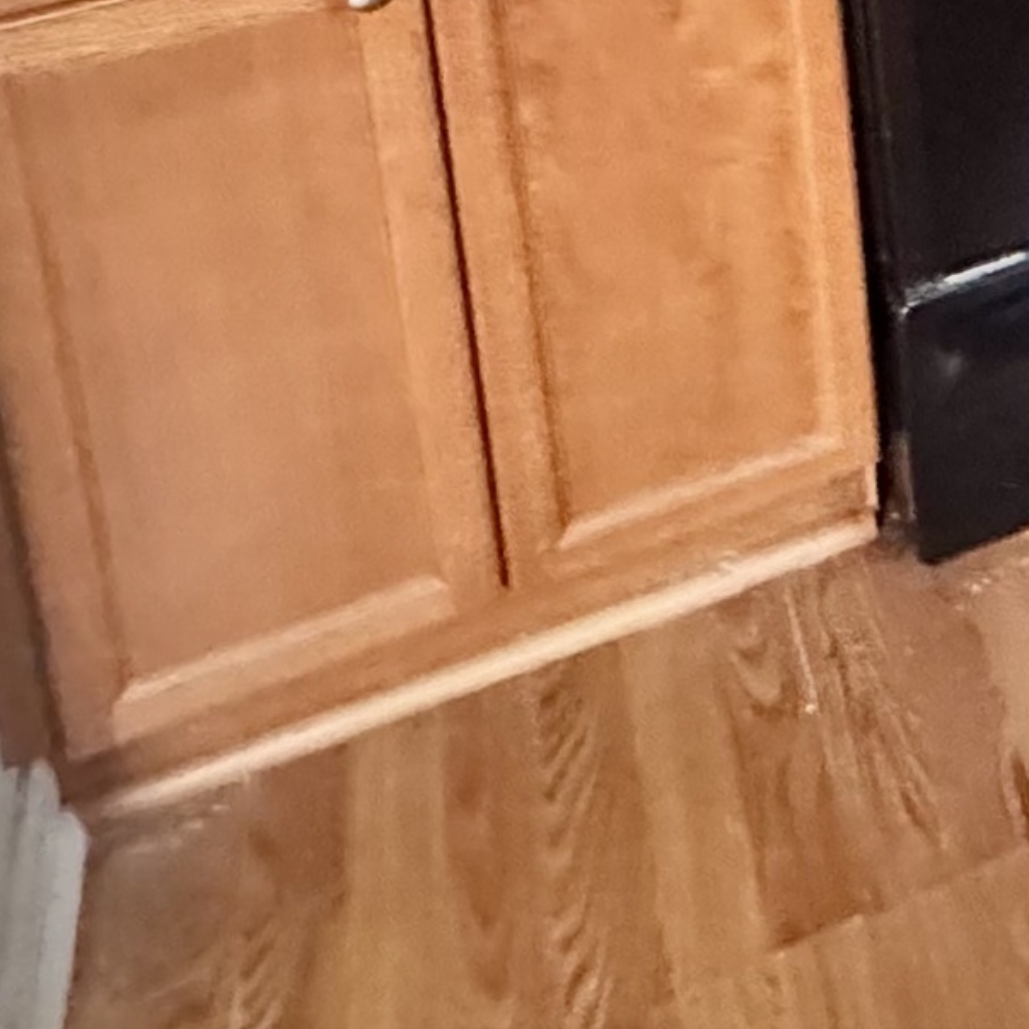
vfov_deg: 20.7
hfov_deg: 23.2
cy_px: -730
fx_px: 2119
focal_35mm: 63
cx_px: 1447
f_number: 2.2
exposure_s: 1/43
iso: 1250
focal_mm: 2.22
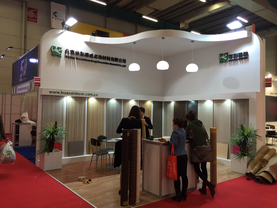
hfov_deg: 61.7
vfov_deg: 48.2
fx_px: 232
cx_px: 138
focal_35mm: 29
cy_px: 104
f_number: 2.2
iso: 40
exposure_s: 1/50
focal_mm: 4.15
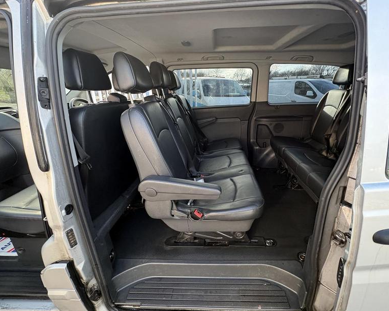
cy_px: 150
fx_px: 184
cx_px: 209
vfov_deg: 80.3
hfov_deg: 92.9
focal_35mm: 16
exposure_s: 1/99
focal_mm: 2.22
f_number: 2.2
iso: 200
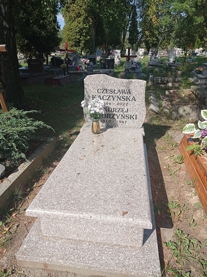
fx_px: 223
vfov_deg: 63.5
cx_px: 104
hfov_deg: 49.7
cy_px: 138
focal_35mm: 28
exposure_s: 1/2994
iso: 105
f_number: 1.79
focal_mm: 4.74
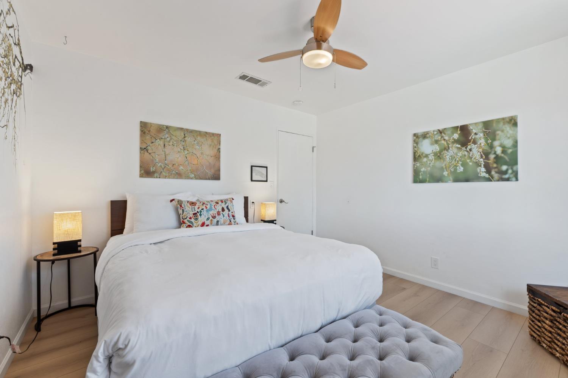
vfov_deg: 77.3
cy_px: 189
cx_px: 284
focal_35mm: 15
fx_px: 237
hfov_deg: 100.4
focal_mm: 10
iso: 100
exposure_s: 1/1.25
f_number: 8
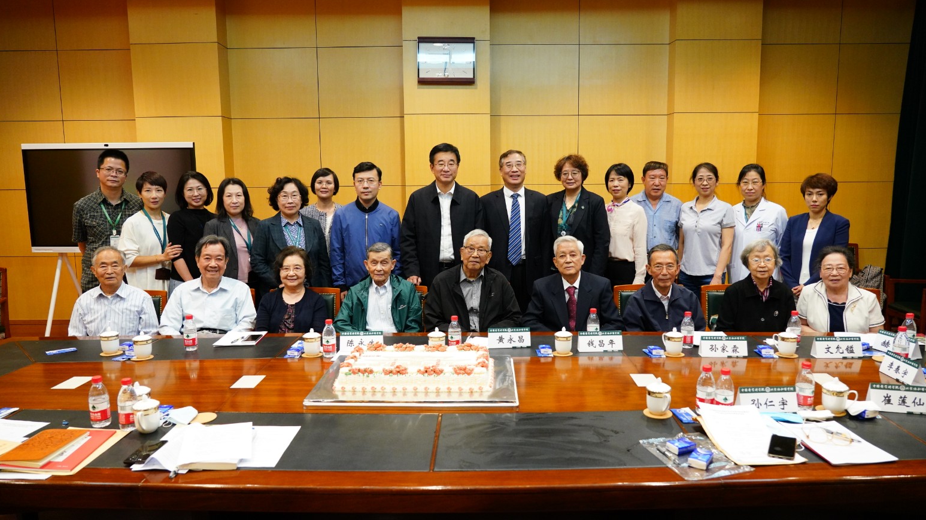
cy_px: 260
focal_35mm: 26
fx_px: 638
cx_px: 475
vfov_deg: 44.4
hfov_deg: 71.9
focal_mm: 24
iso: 5000
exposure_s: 1/125
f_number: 4
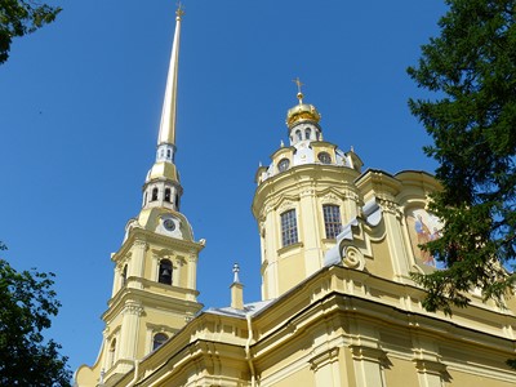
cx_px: 258
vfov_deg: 39.7
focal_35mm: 36
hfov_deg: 51.4
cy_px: 194
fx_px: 537
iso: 100
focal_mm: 6.4
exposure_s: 1/1300
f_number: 4
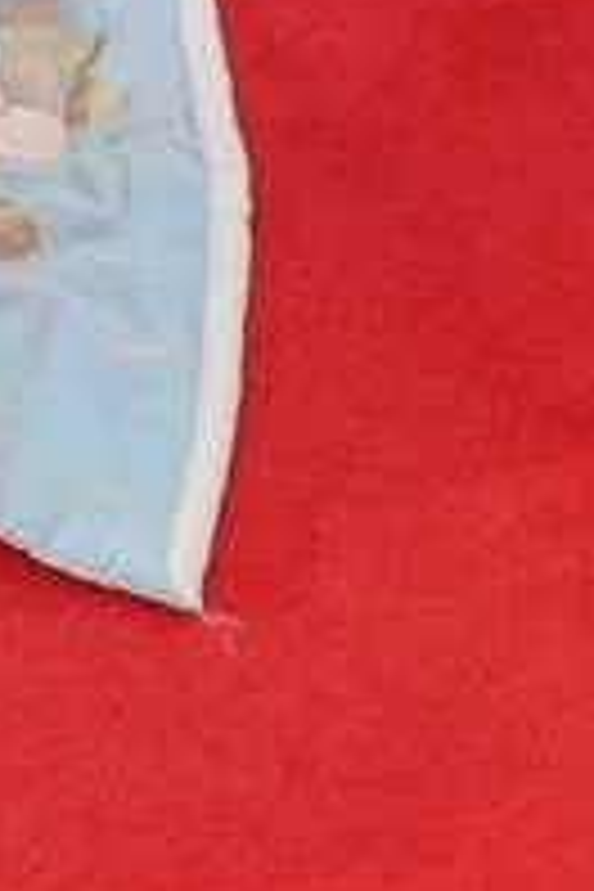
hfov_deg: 5.6
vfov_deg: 8.4
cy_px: -351
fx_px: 5989
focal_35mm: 242
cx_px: -349
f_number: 5.6
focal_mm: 50
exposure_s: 1/30
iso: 1250
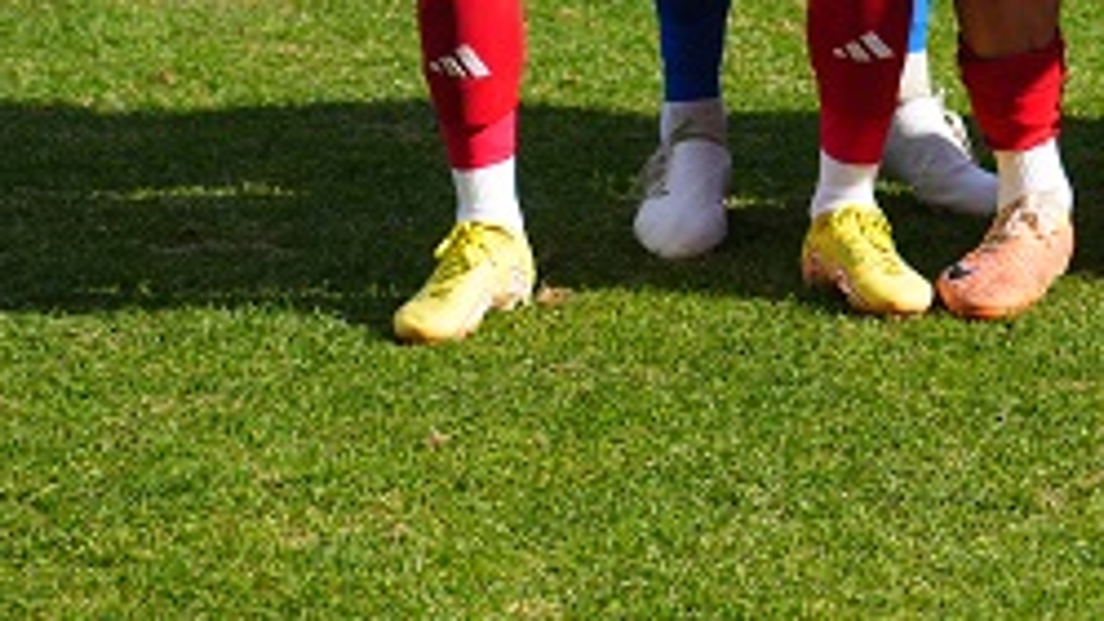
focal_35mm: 220
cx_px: 1703
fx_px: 6440
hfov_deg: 9.5
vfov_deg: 5.4
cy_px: -725
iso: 100
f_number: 3.2
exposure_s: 1/1000
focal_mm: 55
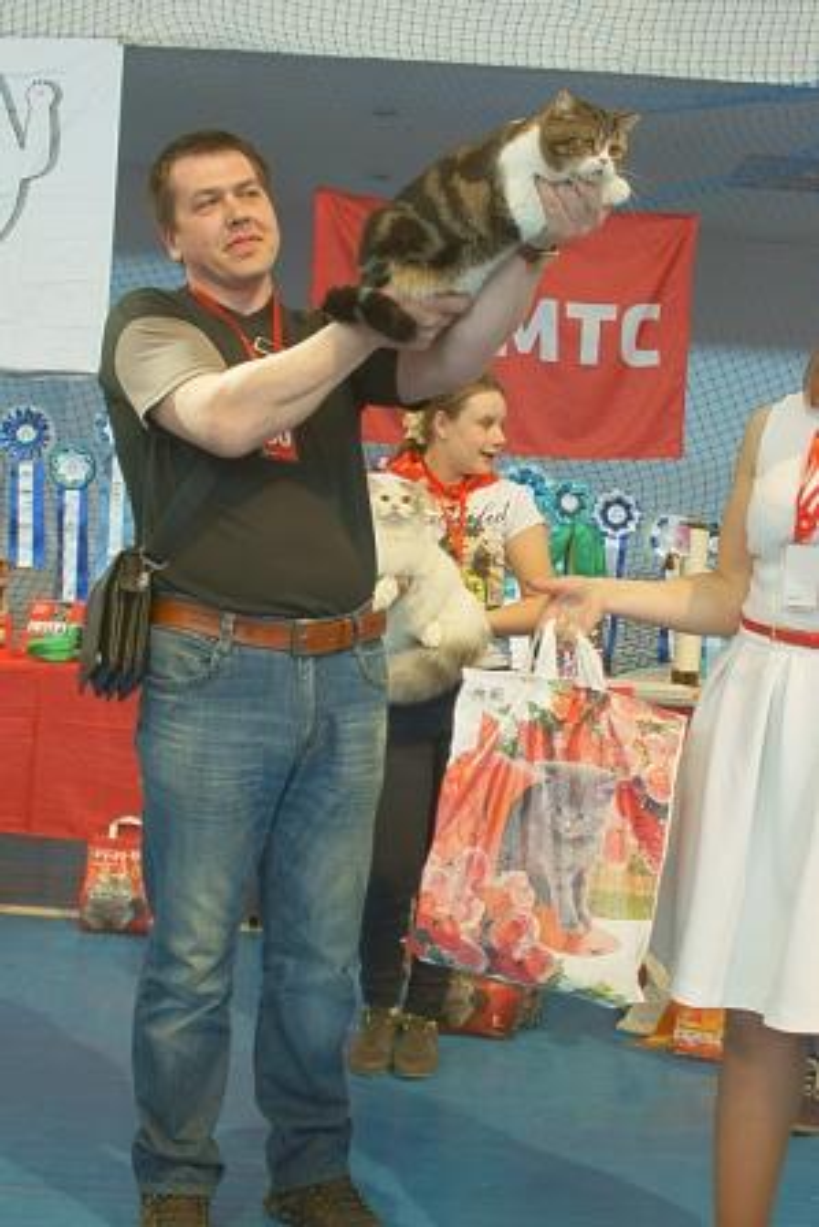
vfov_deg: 46.4
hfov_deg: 31.9
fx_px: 1432
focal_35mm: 42
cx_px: 410
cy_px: 614
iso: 400
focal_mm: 28
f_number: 5.6
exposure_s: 1/15
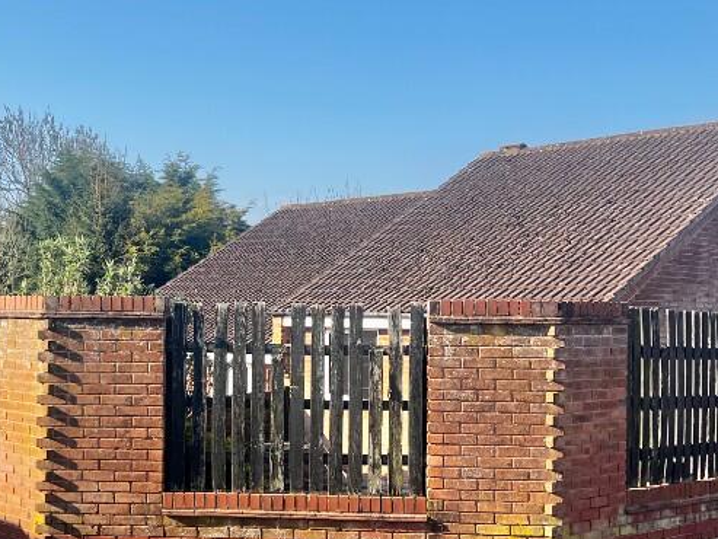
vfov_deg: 27.0
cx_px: 264
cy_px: 325
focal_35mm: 54
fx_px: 1120
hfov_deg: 35.3
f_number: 1.5
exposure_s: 1/2353
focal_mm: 5.7
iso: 50
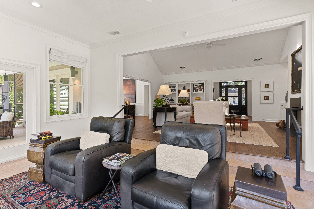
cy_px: 104
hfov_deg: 93.3
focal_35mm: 17
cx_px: 157
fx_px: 148
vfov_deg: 70.5
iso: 250
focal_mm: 17
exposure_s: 1/3
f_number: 8
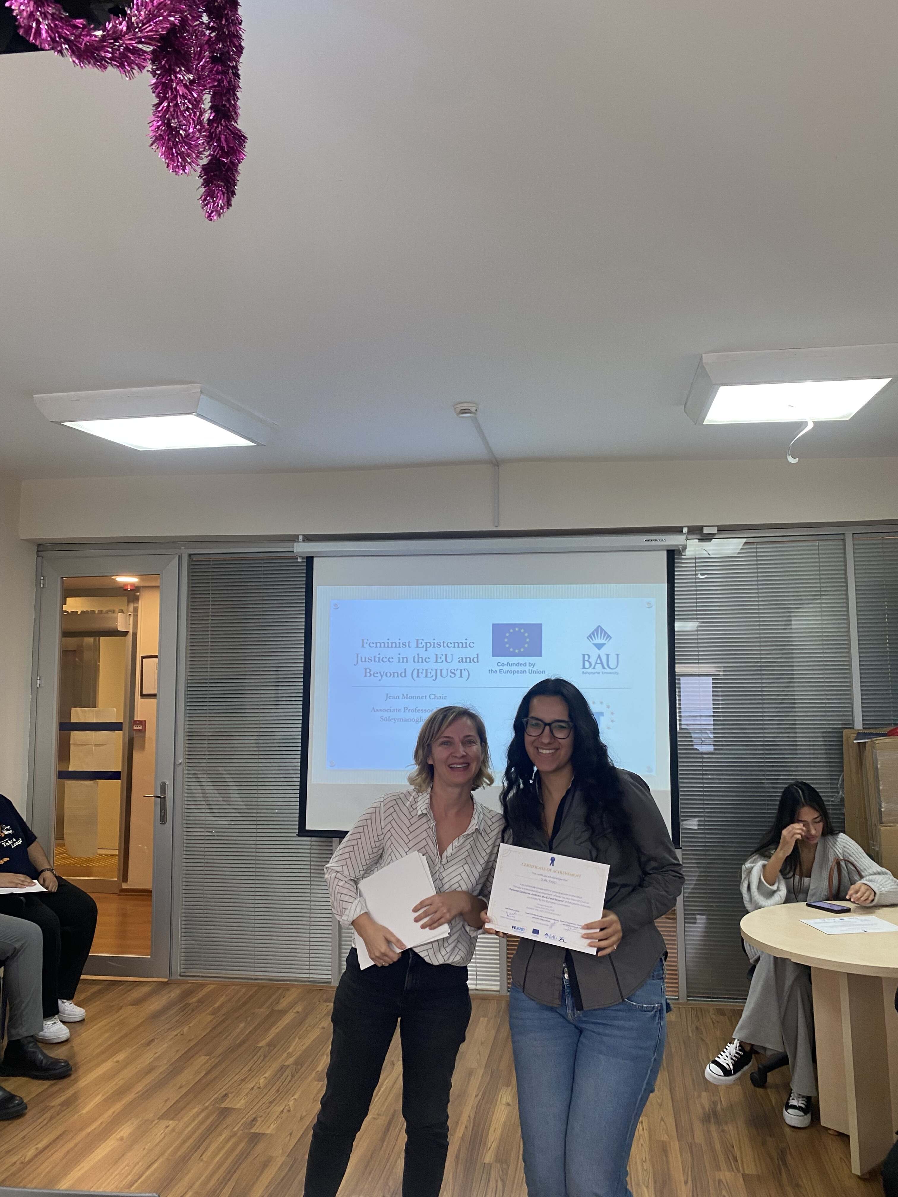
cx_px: 449
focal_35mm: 26
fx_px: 899
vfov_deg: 67.3
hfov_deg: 53.1
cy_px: 598
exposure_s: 1/50
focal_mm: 4.25
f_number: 1.8
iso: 100
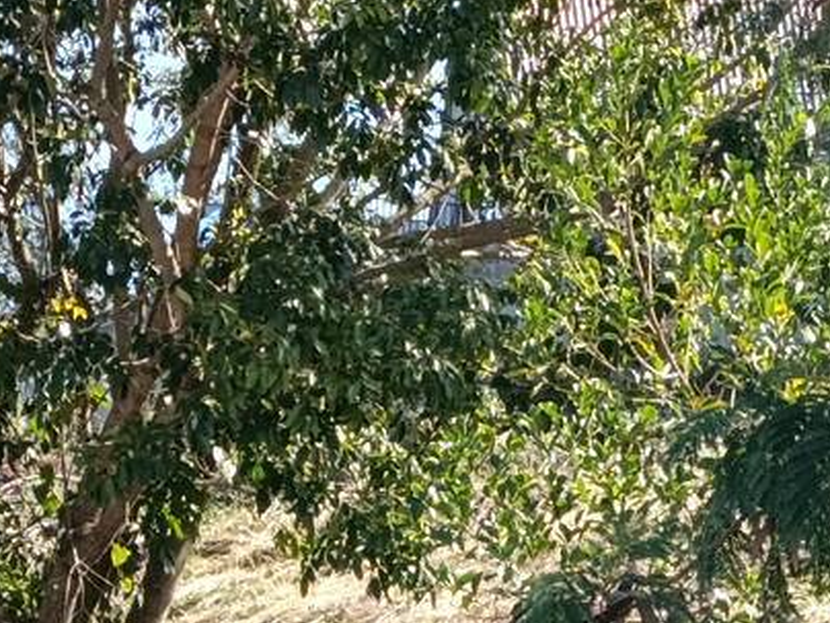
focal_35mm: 178
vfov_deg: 8.1
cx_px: 579
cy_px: 1092
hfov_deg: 11.1
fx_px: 4268
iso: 50
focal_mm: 4.71
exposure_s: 1/138
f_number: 1.7
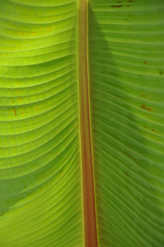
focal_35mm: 147
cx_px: 82
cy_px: 124
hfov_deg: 9.3
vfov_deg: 14.0
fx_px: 1007
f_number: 7.1
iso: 200
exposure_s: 1/200
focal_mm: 98
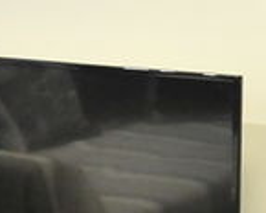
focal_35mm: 199
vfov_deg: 7.8
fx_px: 1567
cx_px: -42
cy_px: 44
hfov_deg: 9.6
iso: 3200
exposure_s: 1/60
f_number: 4
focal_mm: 24
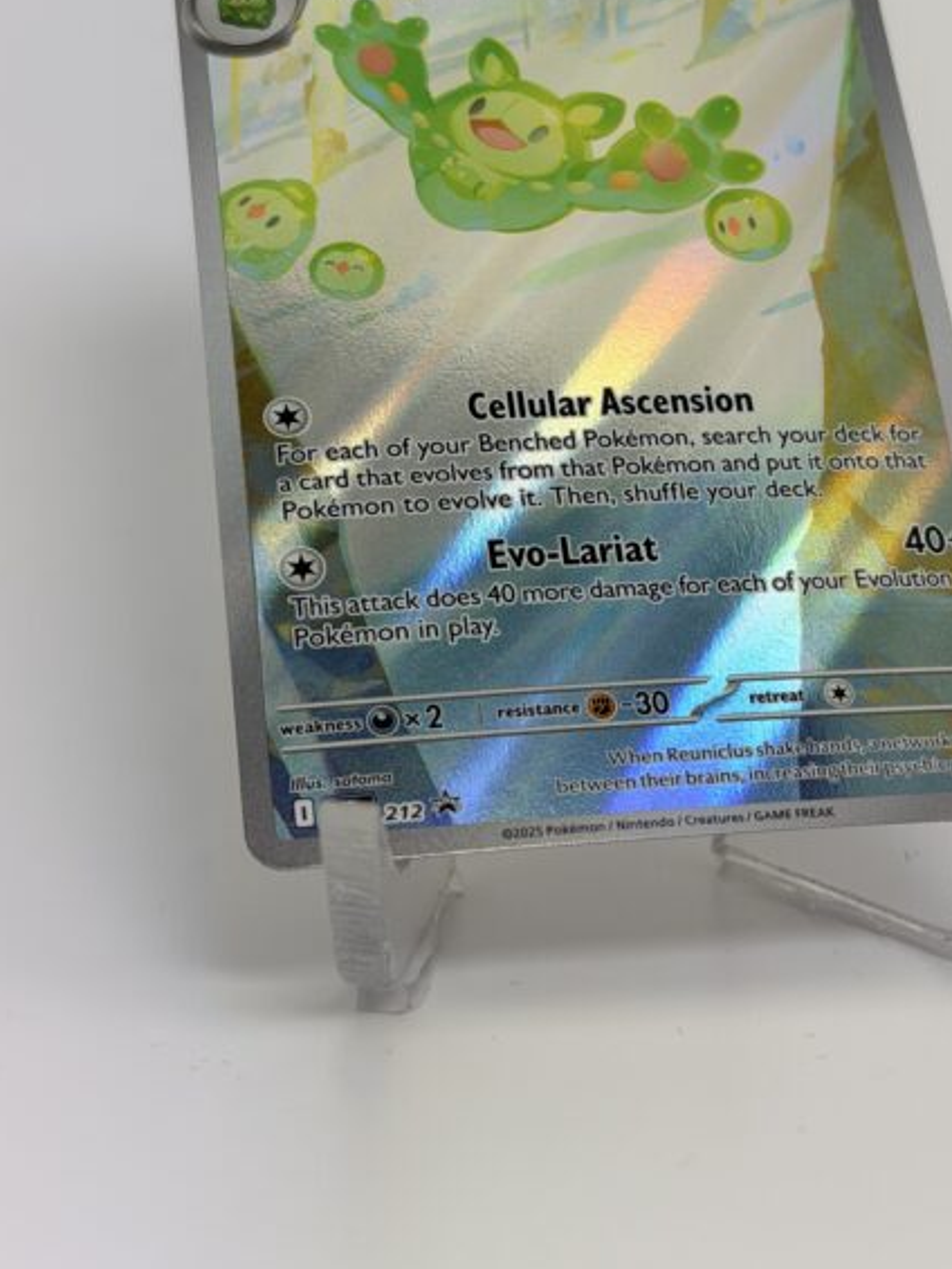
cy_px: 451
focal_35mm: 68
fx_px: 2493
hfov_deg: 21.5
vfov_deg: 28.4
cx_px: 626
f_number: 1.78
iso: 64
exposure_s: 1/1041
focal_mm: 6.76
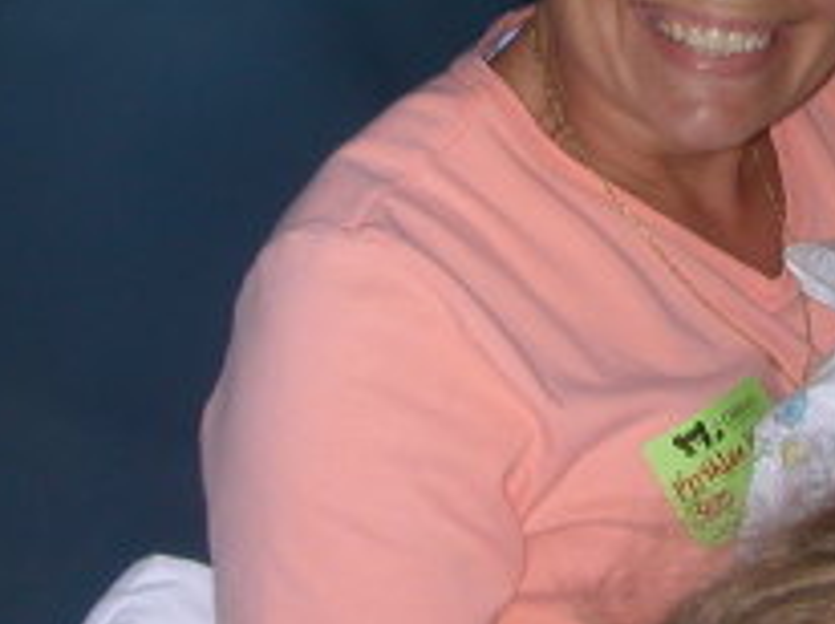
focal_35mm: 81
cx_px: 863
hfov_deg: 23.0
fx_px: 1952
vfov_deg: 17.9
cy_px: 87
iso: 100
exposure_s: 1/59.9
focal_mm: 5.6
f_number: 2.7
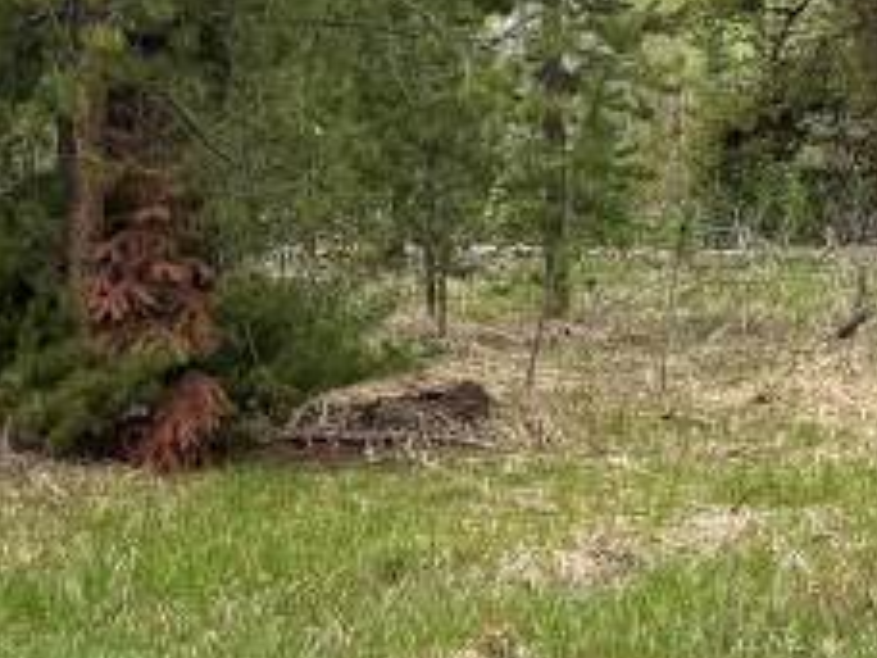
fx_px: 2736
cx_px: 1589
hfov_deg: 15.6
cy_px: -292
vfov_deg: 13.1
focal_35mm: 108
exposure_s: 1/1337
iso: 80
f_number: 1.78
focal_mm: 6.76
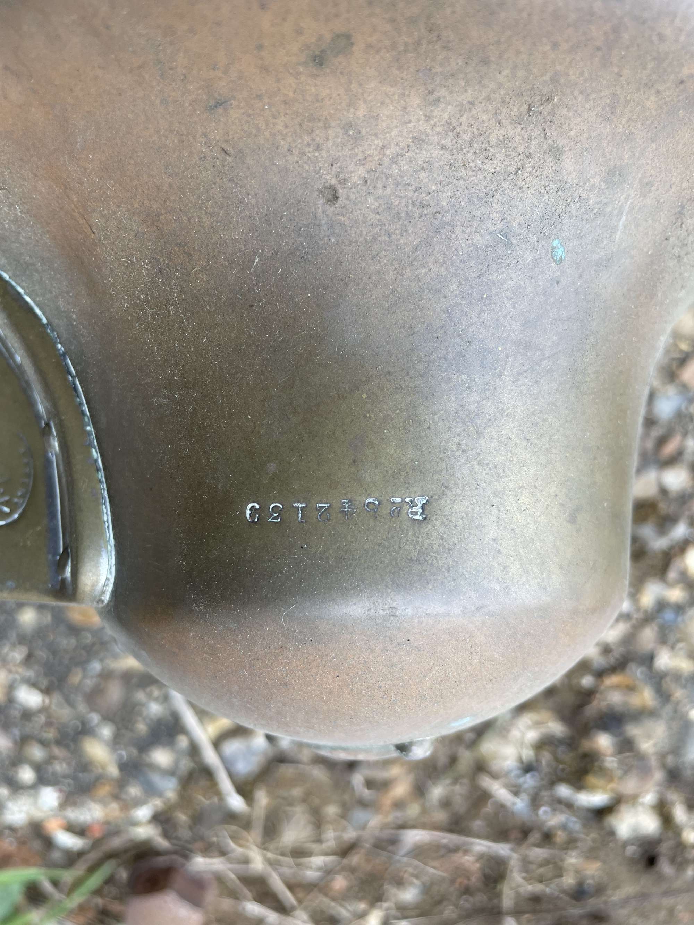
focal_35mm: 26
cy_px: 462
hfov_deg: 53.1
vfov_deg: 67.3
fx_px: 695
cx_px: 347
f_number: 1.6
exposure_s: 1/219
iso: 32
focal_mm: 4.2
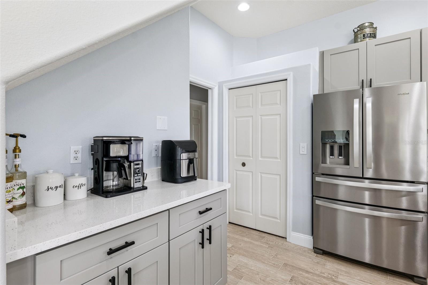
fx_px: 202
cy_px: 142
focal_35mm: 17
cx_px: 214
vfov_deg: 70.4
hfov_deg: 93.3
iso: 400
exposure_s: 1/15
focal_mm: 17
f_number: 8
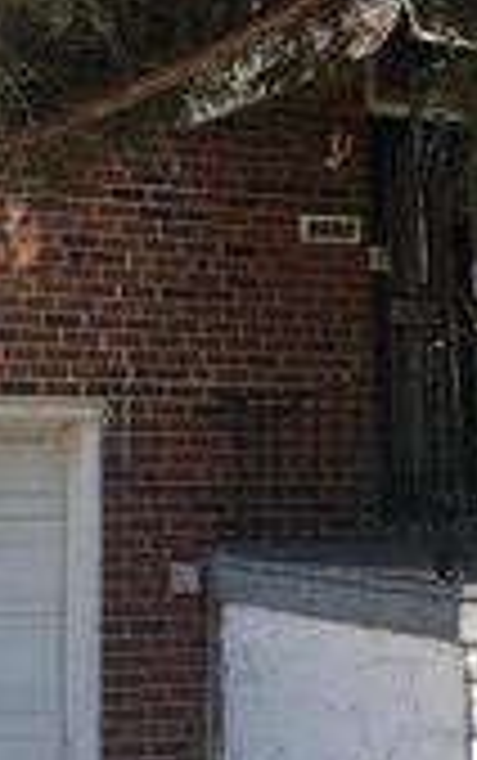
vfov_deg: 22.7
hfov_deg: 14.4
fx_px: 1888
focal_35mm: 91
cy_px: 259
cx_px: 292
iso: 25
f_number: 2.2
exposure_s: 1/475
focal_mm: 4.15
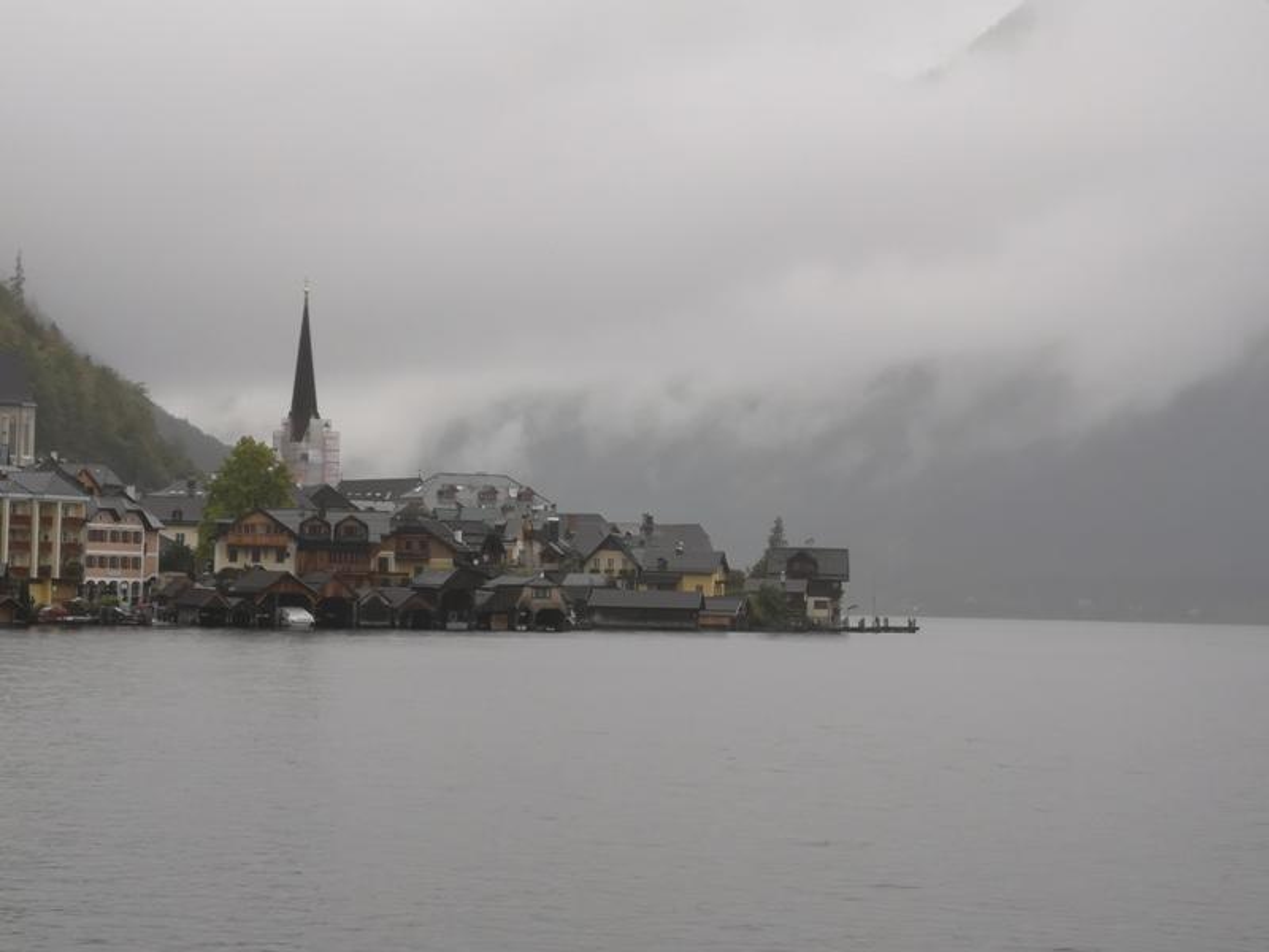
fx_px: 3886
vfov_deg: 14.0
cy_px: 476
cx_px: 634
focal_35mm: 106
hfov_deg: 18.5
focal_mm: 7.48
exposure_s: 1/284
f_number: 2.4
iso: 50
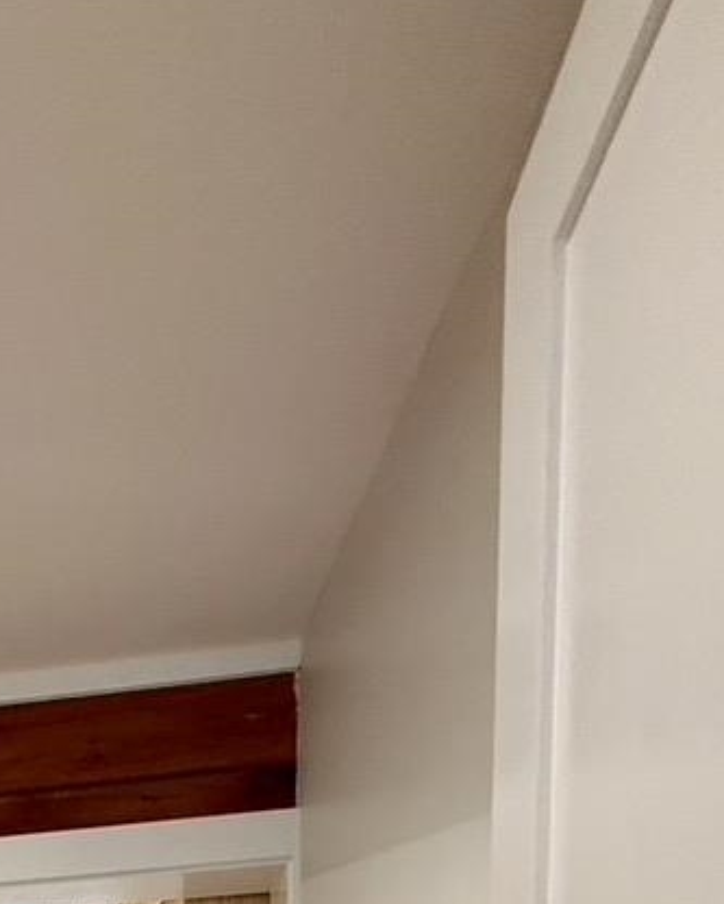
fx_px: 1125
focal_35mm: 42
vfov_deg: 27.8
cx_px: -176
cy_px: 1382
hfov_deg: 29.8
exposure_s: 1/60
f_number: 2.2
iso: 640
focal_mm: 2.22
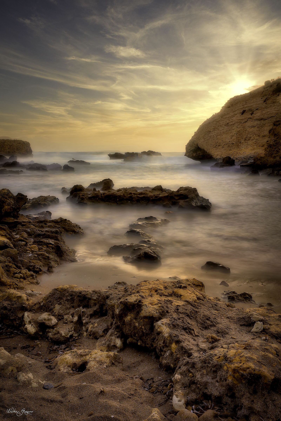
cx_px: 140
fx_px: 398
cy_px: 210
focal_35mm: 34
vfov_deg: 55.8
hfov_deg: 38.9
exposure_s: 4
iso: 64
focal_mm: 34
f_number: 16
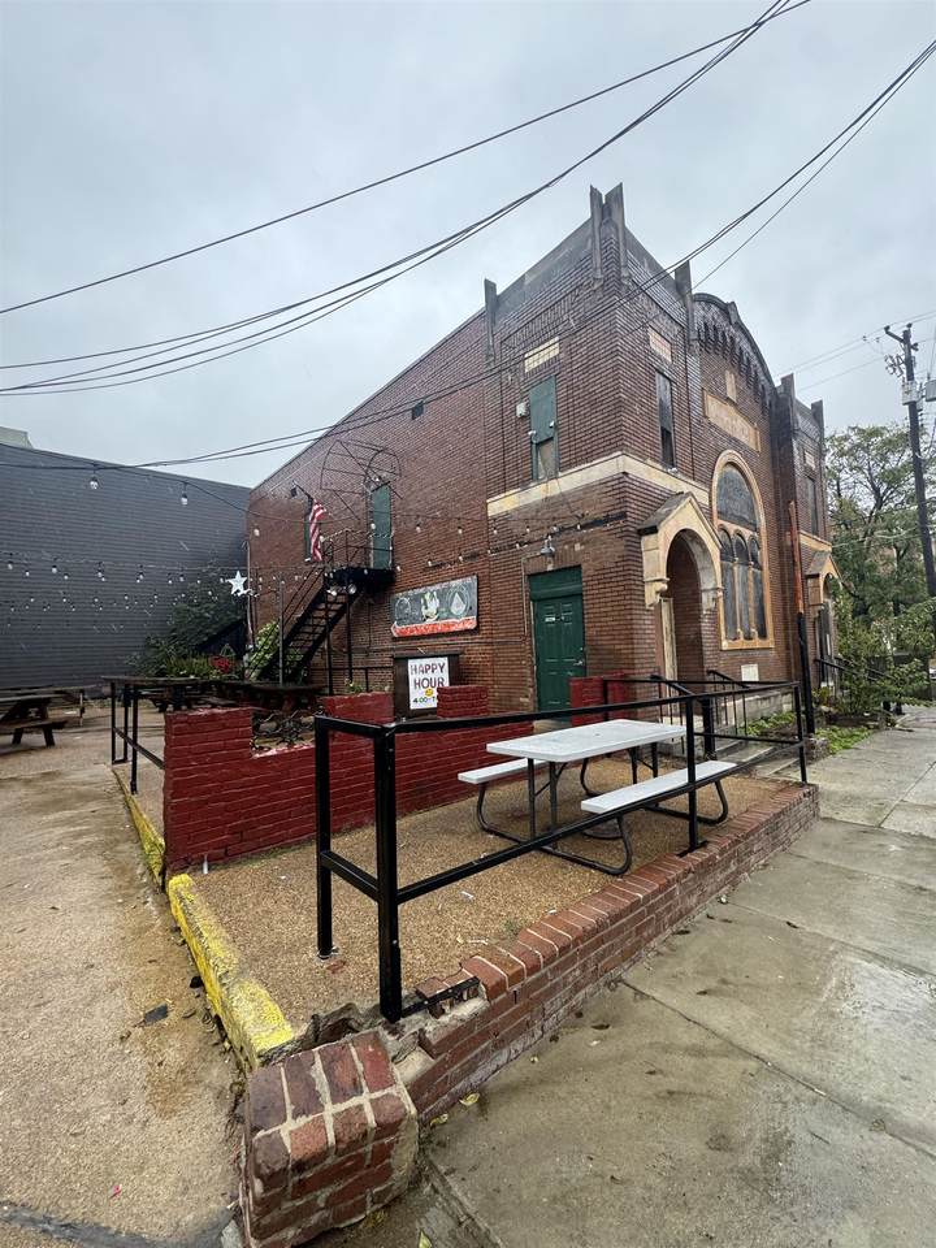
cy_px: 624
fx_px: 505
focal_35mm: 14
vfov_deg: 102.1
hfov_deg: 85.7
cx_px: 468
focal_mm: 2.22
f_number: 2.2
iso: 40
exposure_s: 1/138
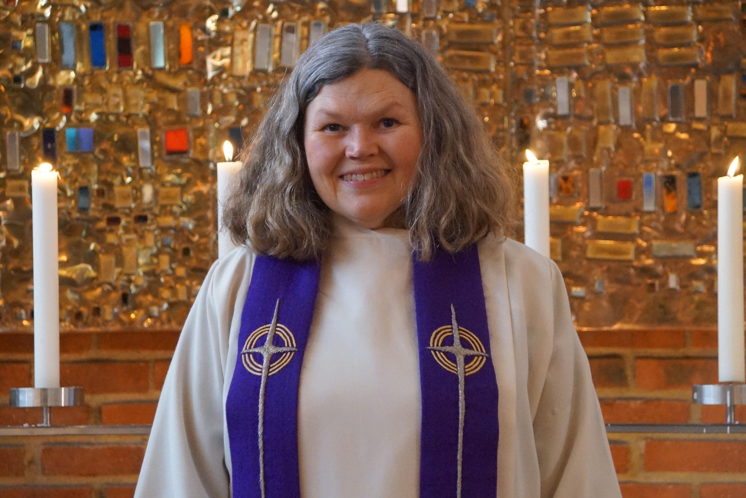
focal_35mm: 157
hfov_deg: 13.1
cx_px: 373
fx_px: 3253
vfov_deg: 8.7
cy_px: 249
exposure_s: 1/125
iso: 6400
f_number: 5.6
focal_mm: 105
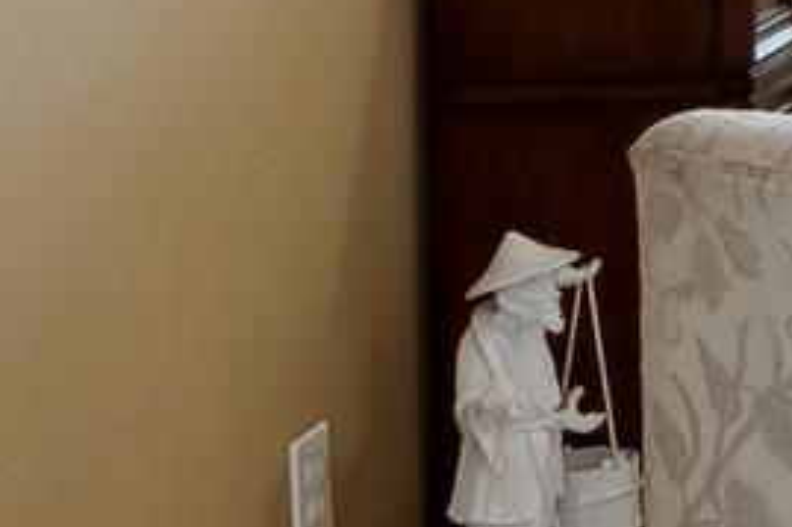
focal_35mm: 137
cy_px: -549
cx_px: 2255
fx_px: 3012
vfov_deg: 9.3
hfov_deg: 10.9
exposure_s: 1/20
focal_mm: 12
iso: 200
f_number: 9
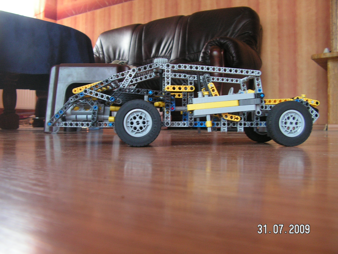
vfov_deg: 39.7
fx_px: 352
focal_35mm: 36
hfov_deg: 51.4
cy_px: 127
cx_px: 169
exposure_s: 1/40
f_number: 3.2
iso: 125
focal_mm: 6
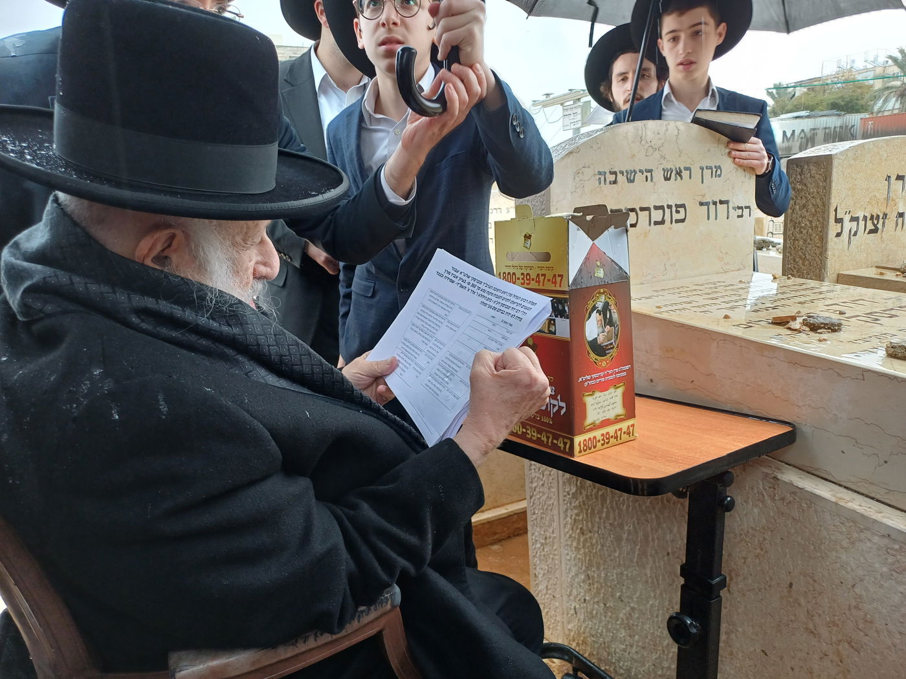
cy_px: 340
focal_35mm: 25
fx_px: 654
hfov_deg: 69.4
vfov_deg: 54.9
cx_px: 453
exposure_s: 1/50
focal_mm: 4.65
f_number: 1.8
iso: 80
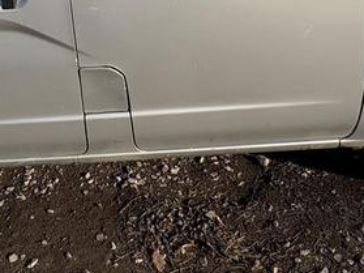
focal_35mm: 45
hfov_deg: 41.0
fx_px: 473
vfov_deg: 27.3
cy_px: -76
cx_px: 95
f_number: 2.2
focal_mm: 2.22
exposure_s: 1/2083
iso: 50
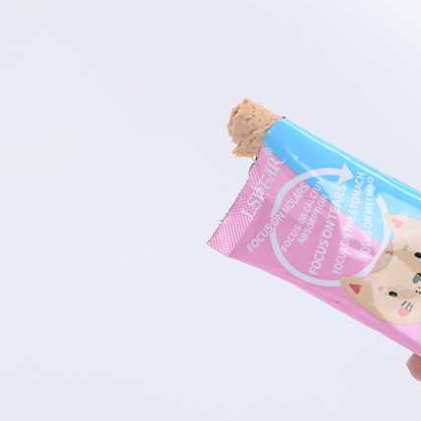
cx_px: 445
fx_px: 2862
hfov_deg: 8.4
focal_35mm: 208
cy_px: 236
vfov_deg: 8.4
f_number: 11
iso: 125
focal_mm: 105
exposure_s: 1/125
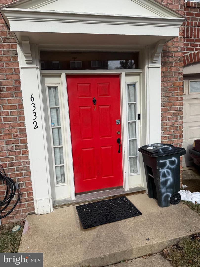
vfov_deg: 71.6
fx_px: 185
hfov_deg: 56.8
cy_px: 134
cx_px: 100
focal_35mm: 24
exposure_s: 1/3759
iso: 80
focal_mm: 6.76
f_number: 1.78
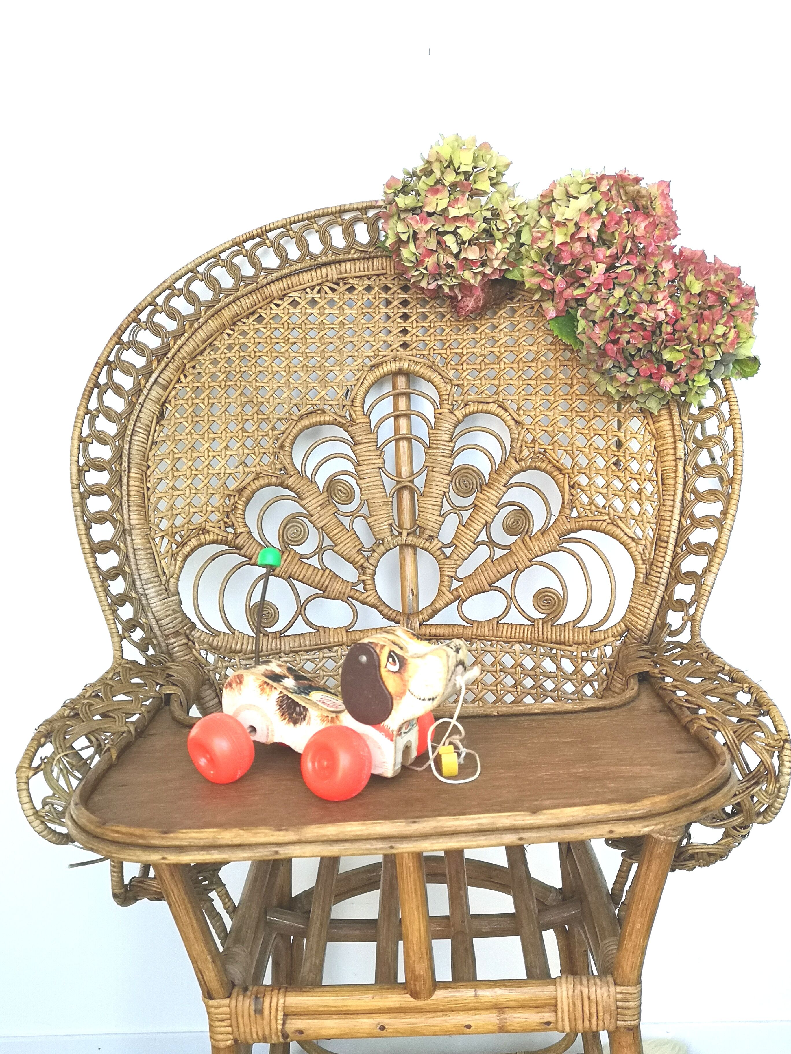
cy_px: 527
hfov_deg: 42.9
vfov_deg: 55.4
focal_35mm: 33
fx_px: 1005
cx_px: 396
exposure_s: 1/171
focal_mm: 3.95
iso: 50
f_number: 1.8
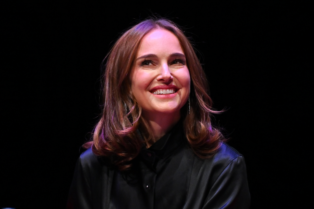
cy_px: 104
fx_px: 2616
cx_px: 157
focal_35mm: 300
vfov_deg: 4.6
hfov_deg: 6.9
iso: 1000
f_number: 2.8
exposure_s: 1/250
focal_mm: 200
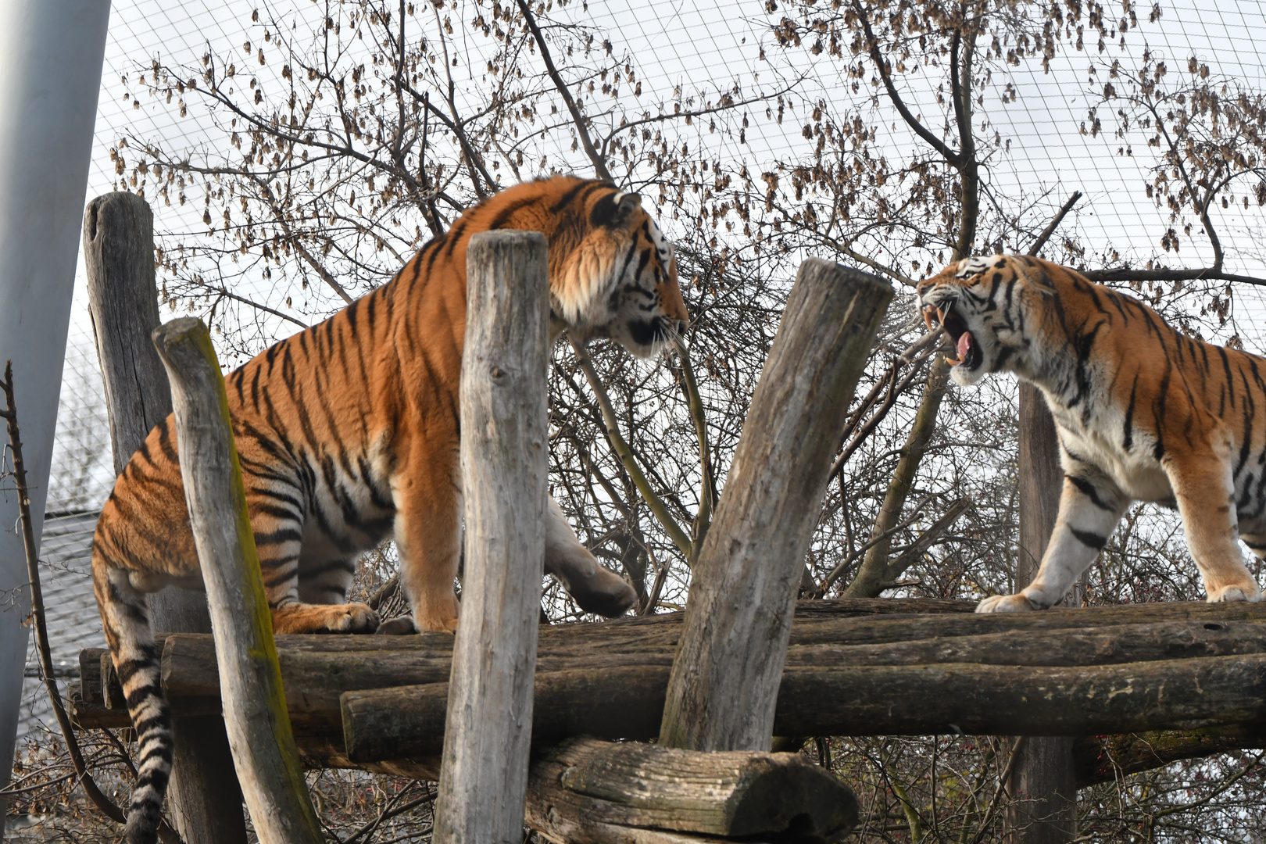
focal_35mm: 147
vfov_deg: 9.3
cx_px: 633
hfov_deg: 14.0
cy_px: 422
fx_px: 5169
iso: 450
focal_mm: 98
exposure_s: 1/1000
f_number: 4
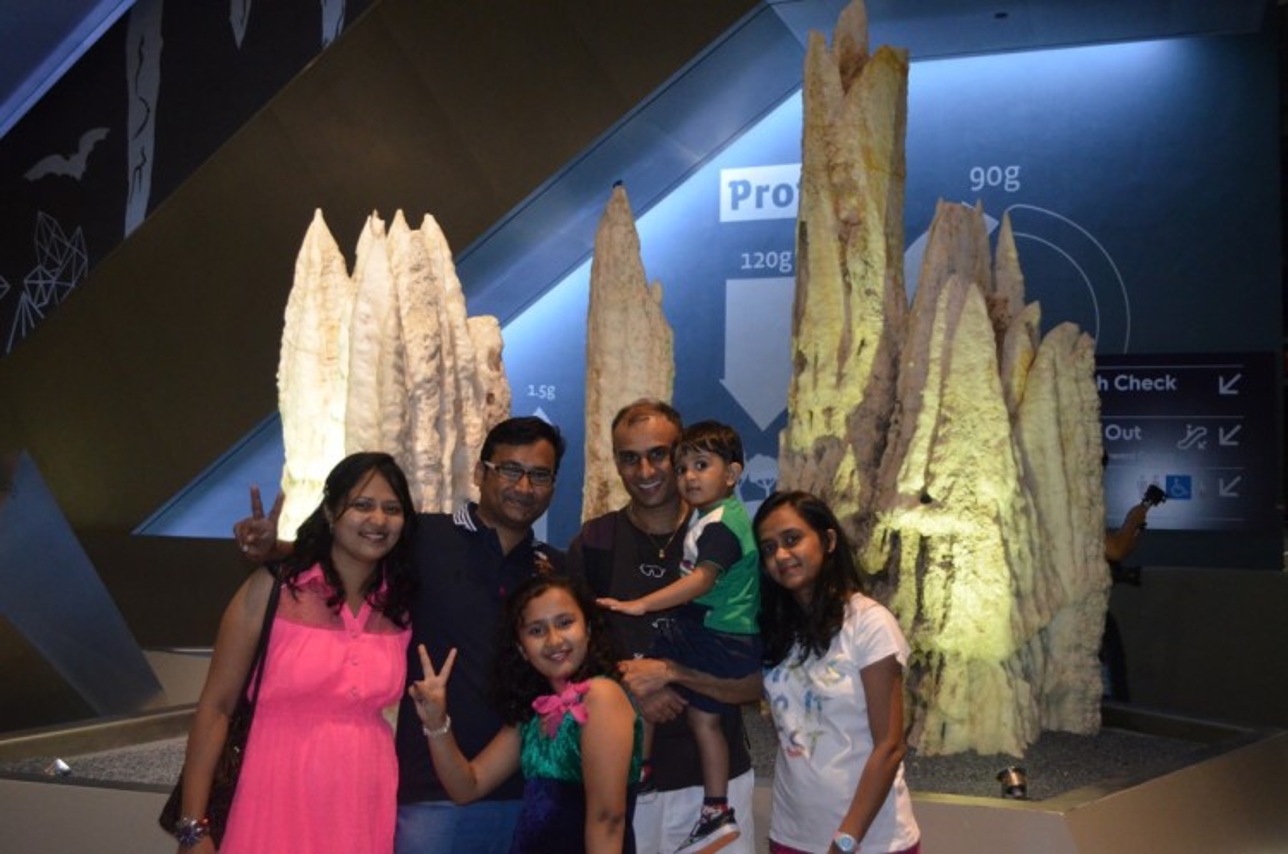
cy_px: 427
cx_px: 644
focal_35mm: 36
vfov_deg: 36.7
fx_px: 1286
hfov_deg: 53.2
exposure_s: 1/60
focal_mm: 24
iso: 2500
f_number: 4
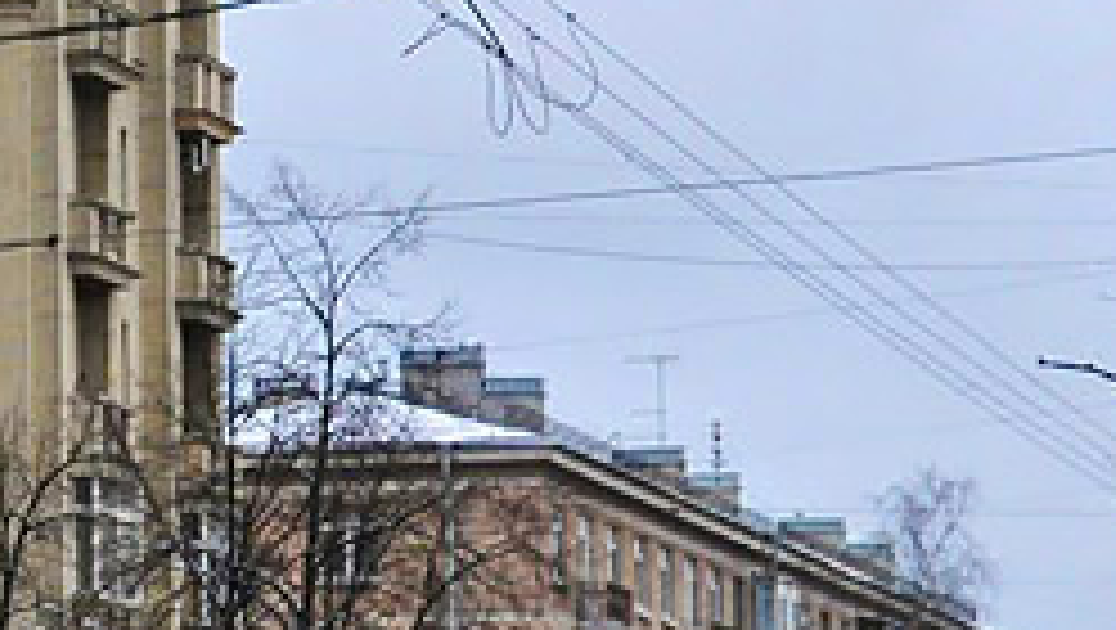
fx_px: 6094
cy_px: 155
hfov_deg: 10.1
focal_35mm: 206
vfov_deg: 5.9
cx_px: -644
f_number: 5
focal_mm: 25
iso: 400
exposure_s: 1/200
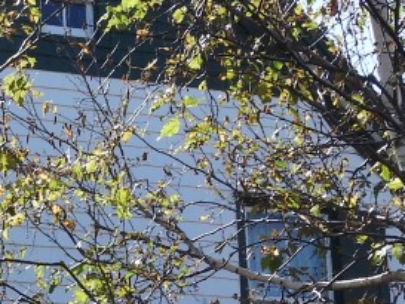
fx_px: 1849
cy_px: 346
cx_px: -18
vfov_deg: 9.3
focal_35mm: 158
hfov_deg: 12.3
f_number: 3.5
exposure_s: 1/640
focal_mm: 5.4
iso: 100
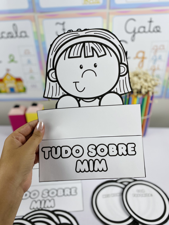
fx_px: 169
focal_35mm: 26
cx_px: 84
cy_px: 112
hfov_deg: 53.1
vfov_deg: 67.3
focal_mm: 4.25
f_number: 1.8
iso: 32
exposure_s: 1/205
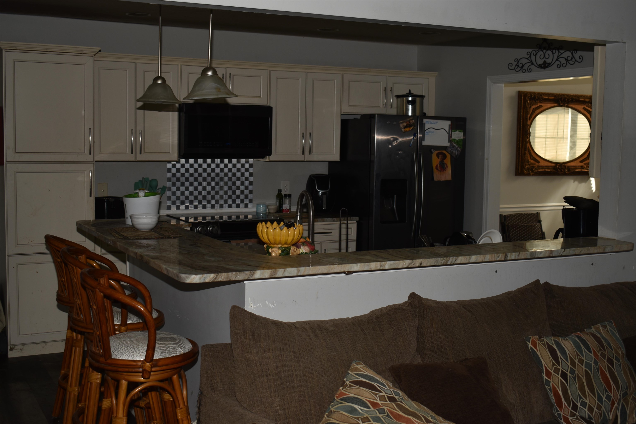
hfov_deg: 43.6
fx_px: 795
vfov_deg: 29.9
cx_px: 318
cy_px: 212
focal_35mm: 45
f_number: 4.2
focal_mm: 30
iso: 100
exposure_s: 1/200
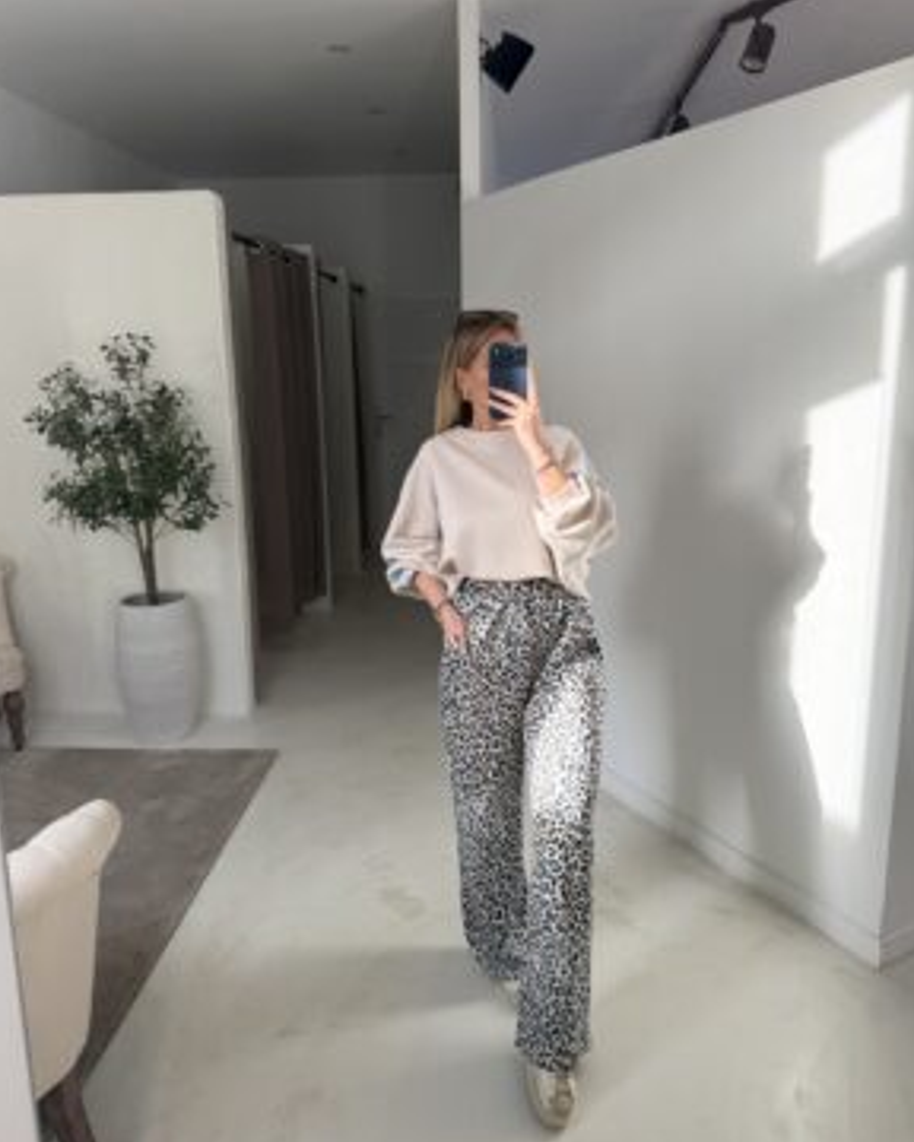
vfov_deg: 66.0
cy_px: 546
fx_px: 879
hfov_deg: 54.9
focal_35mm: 26
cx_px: 457
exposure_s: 1/272
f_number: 1.78
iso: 80
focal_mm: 6.76
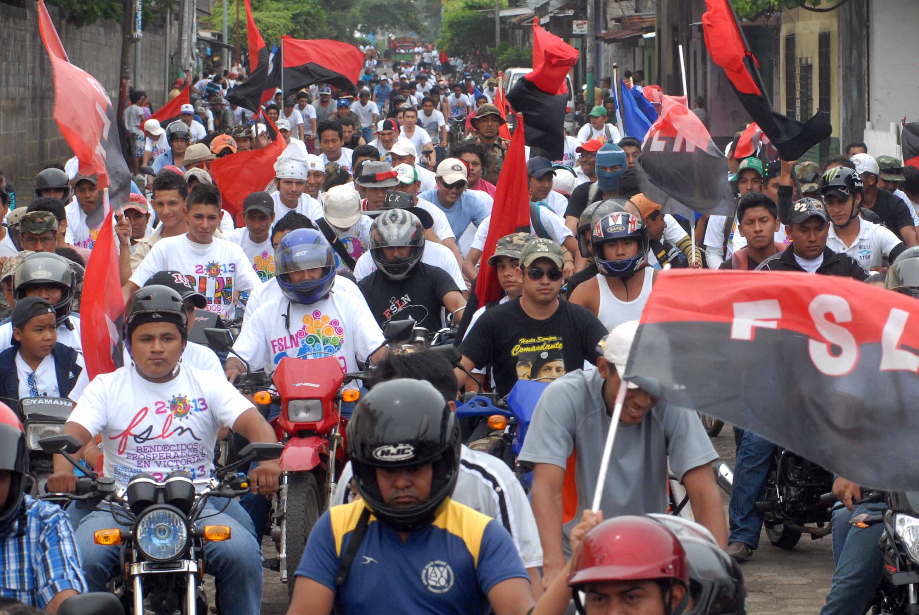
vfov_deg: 7.7
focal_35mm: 179
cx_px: 670
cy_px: 297
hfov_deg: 11.4
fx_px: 4575
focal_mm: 80
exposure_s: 1/500
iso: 500
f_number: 11
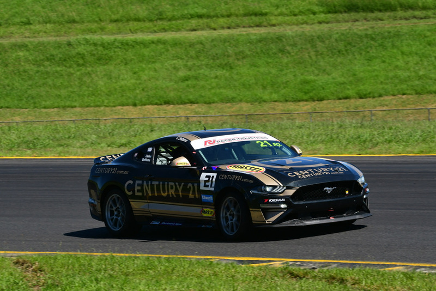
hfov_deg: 6.9
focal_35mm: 300
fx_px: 3634
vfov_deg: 4.6
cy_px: 146
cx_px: 218
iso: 400
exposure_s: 1/640
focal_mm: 200
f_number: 11
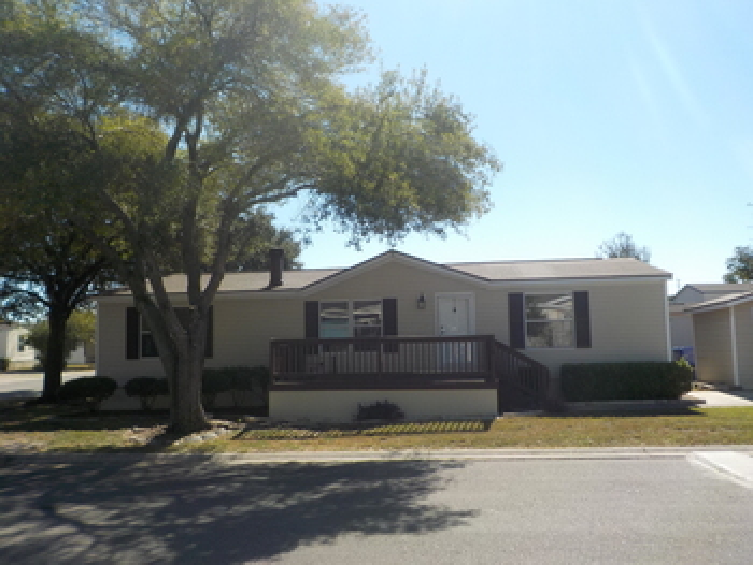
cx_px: 376
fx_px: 653
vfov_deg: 46.8
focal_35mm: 30
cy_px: 282
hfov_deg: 59.9
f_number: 3.3
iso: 125
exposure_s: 1/1250
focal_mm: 4.1
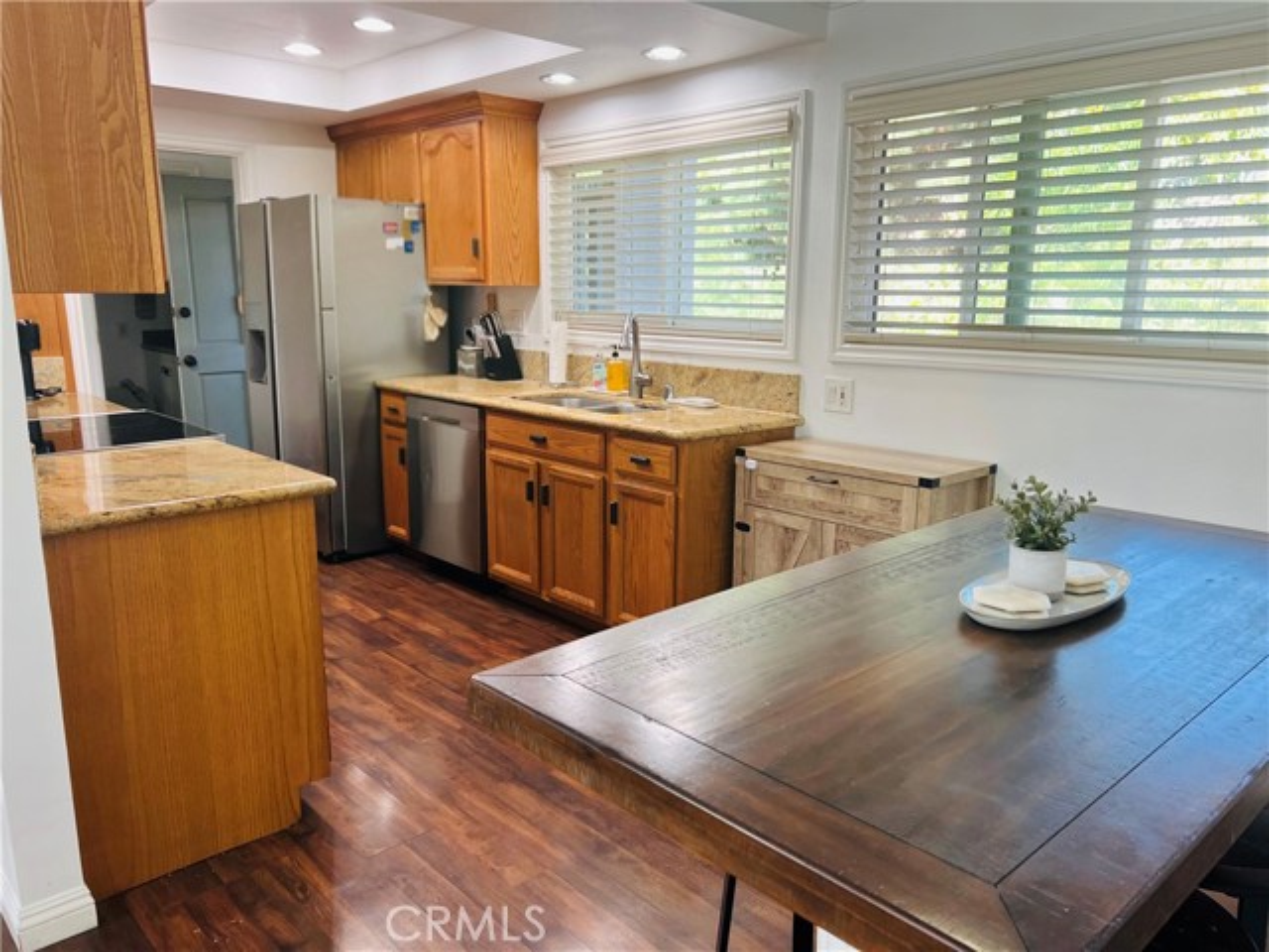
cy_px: 476
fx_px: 953
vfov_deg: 53.1
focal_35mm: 26
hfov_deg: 67.3
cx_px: 634
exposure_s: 1/120
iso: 100
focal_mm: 5.7
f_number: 1.5
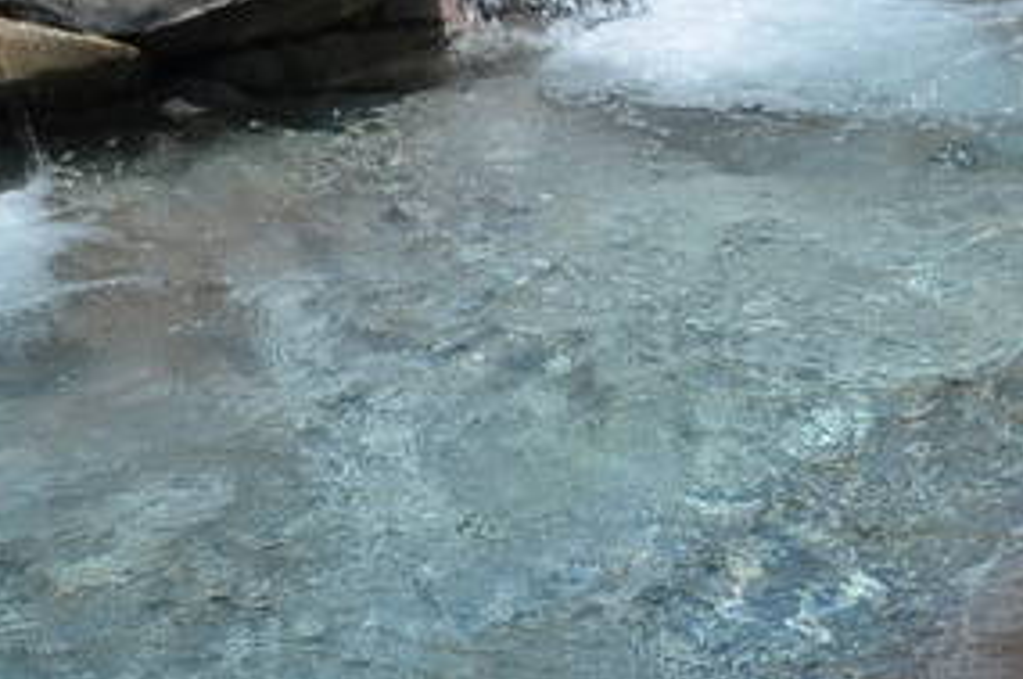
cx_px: 915
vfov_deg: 6.2
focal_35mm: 219
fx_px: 6213
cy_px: 776
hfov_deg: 9.4
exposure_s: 1/250
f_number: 8
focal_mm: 26
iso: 100
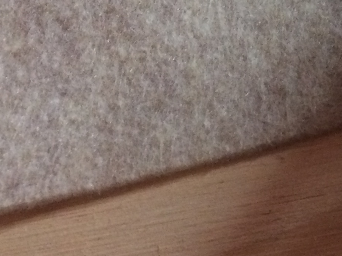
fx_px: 1008
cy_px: -50
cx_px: 505
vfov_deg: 14.1
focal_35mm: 102
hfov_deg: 17.4
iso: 200
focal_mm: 4.15
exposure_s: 1/30
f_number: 2.2
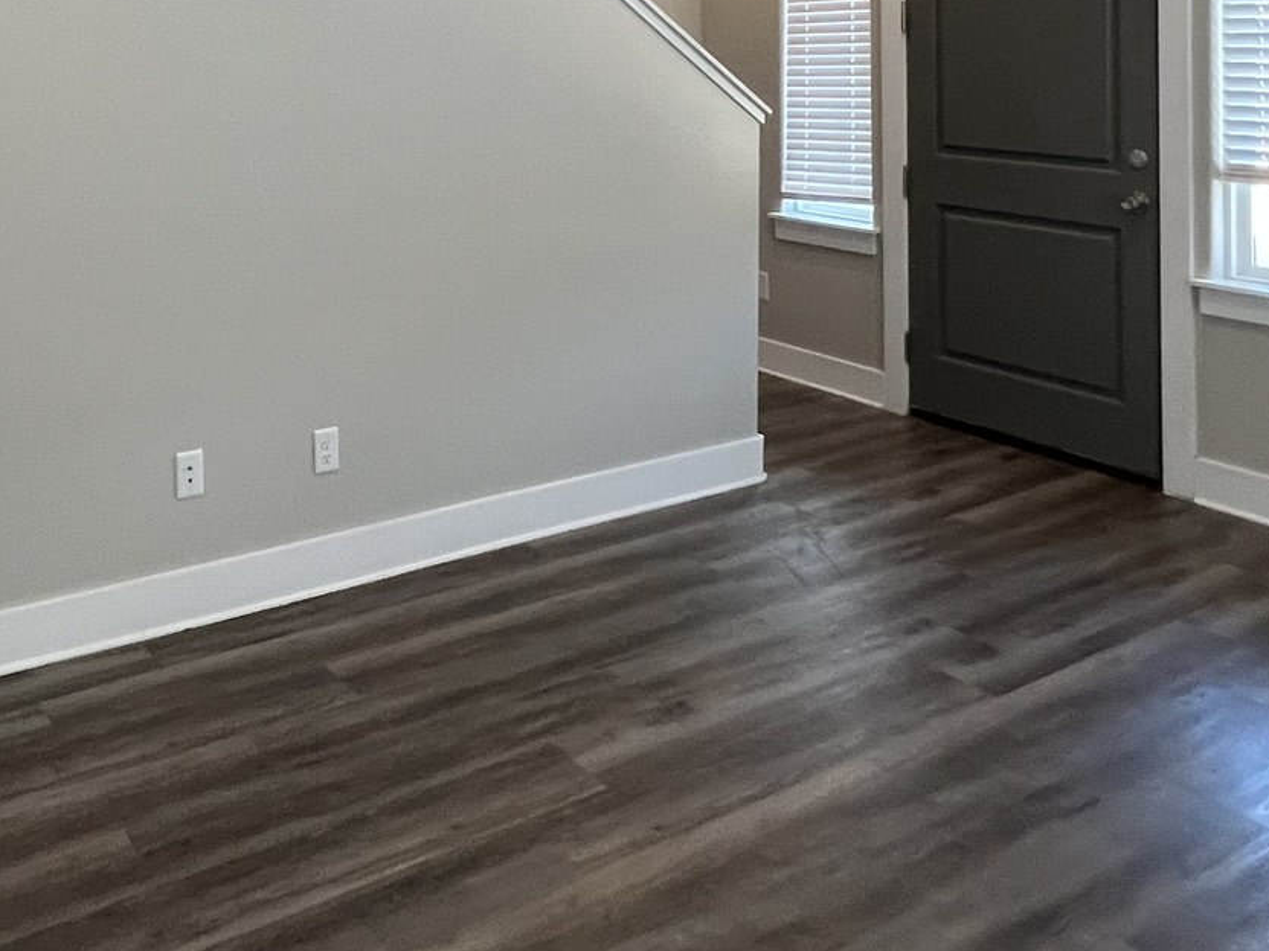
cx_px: 304
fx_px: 1173
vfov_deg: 39.8
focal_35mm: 32
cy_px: 38
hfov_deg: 54.0
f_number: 1.8
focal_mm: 1.57
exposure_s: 1/120
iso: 250
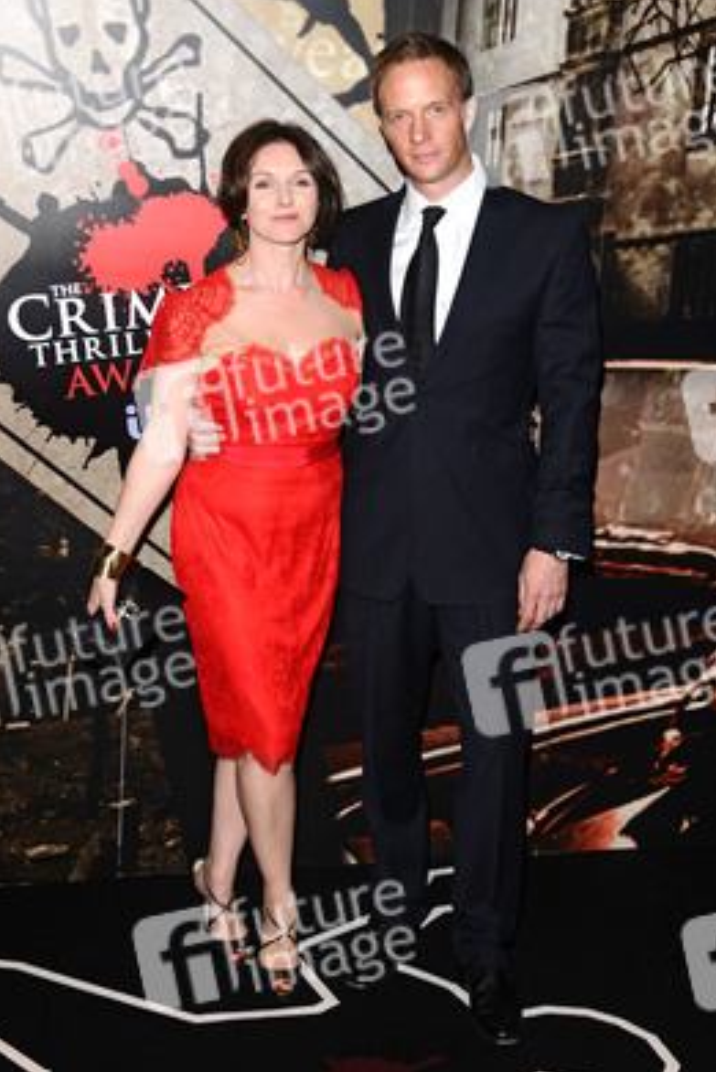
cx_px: 355
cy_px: 535
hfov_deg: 28.4
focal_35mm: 48
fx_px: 1416
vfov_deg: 41.5
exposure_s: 1/200
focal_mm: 31
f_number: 4.5
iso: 320
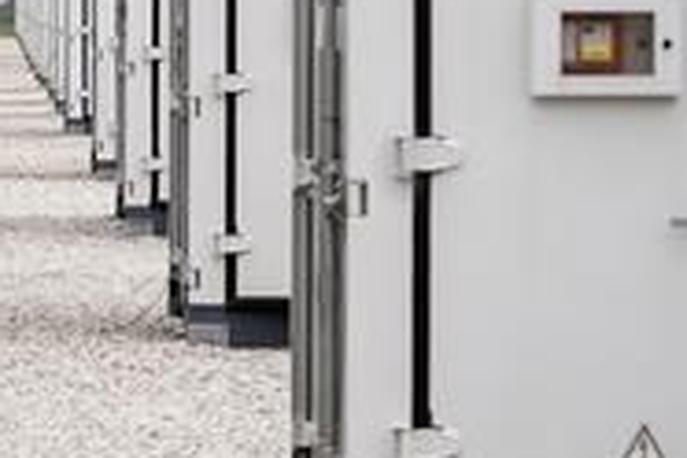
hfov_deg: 8.4
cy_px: 39
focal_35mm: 244
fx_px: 4656
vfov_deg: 5.6
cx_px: -55
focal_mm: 70
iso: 200
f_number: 2.8
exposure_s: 1/2000
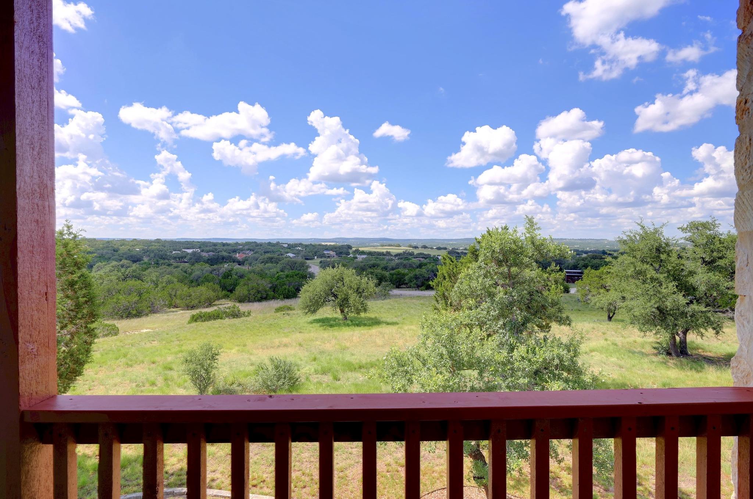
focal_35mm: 20
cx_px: 376
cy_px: 250
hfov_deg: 85.5
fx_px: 407
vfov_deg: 63.1
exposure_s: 1/100
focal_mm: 19.5
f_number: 11
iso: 400
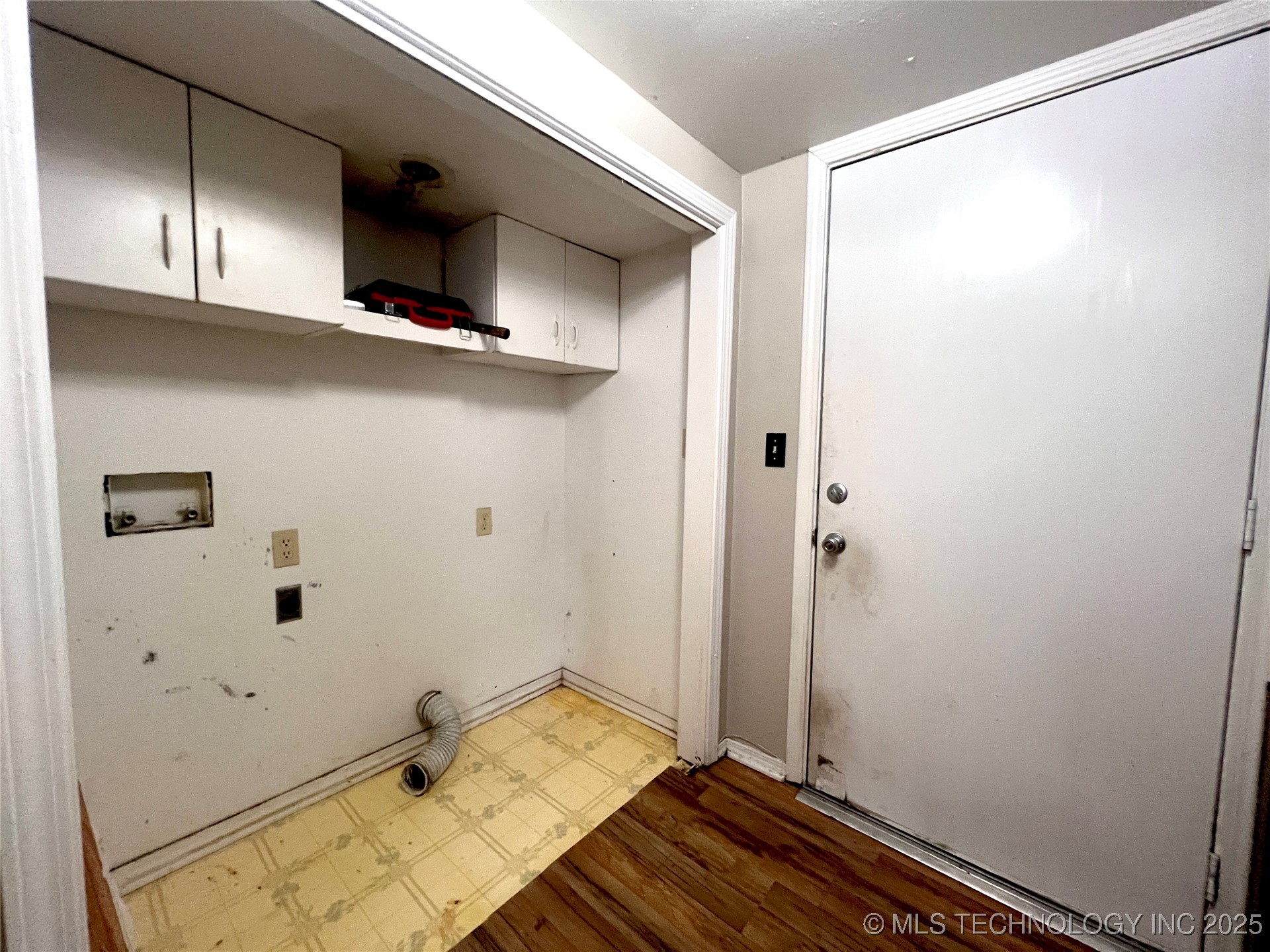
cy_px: 476
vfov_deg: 89.9
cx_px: 635
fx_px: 477
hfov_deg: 106.2
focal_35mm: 13
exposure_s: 1/60
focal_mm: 1.57
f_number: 1.8
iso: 320
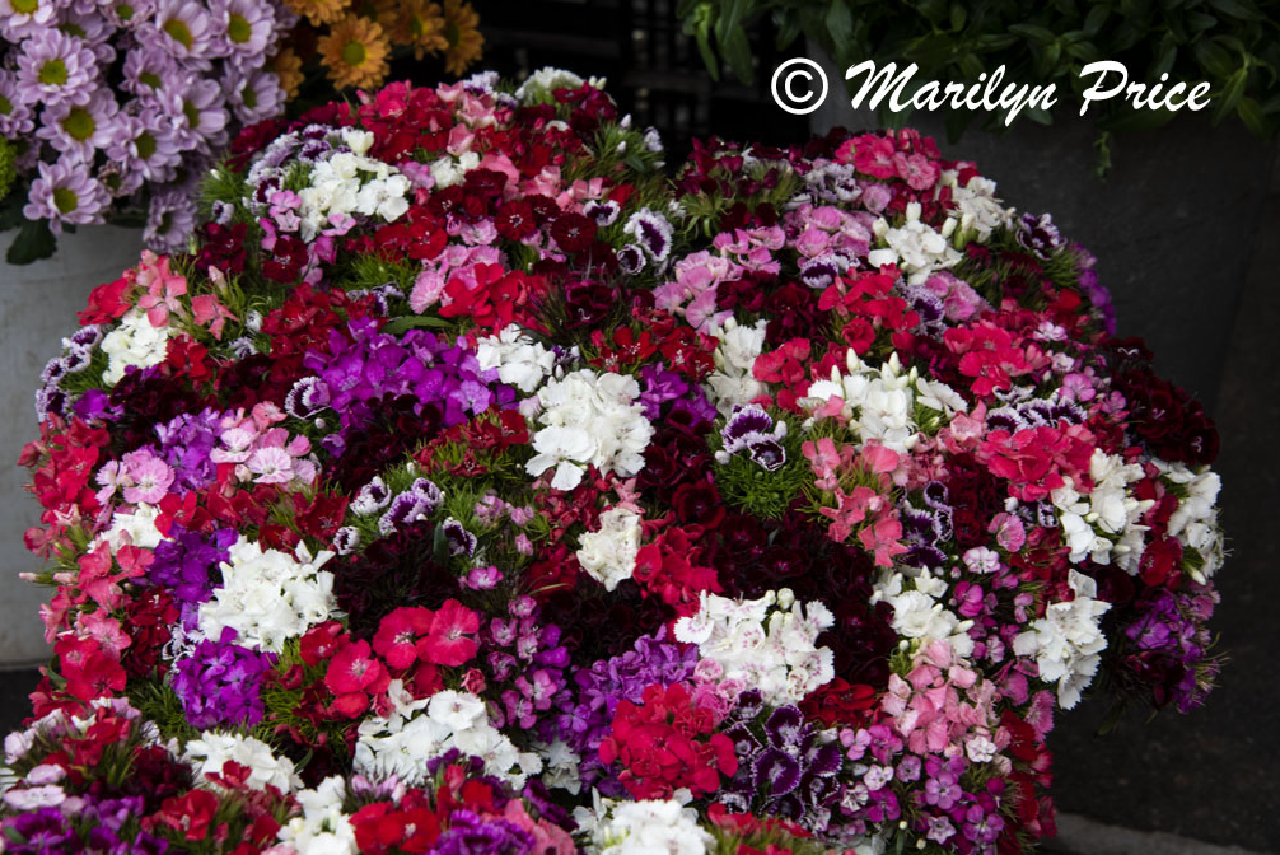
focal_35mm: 114
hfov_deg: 17.9
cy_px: 425
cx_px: 634
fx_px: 4055
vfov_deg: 12.0
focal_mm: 112
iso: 100
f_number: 11
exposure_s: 1/20
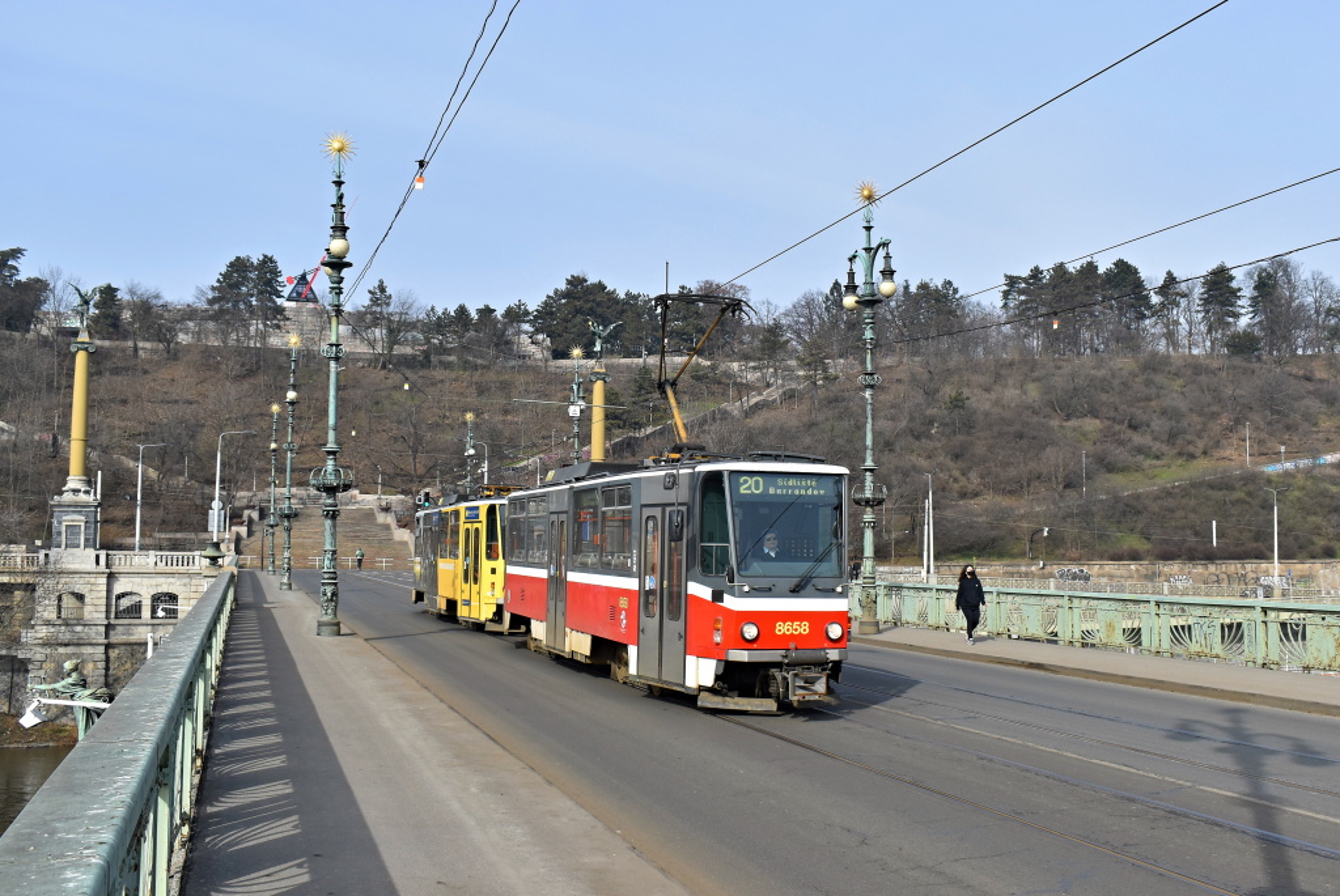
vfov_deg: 37.0
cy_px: 448
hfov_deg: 53.1
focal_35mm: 36
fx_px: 1341
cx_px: 670
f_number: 7.1
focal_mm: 24
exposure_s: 1/1000
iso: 320
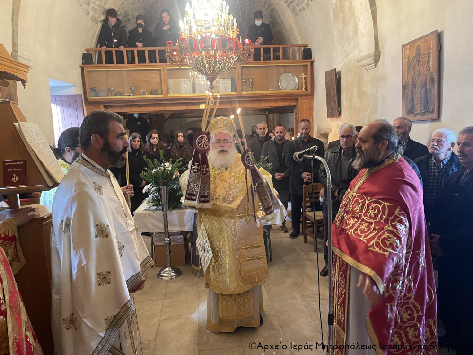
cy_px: 178
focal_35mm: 26
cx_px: 236
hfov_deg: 67.3
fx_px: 355
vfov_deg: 53.1
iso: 400
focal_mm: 5.1
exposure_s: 1/33
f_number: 1.6
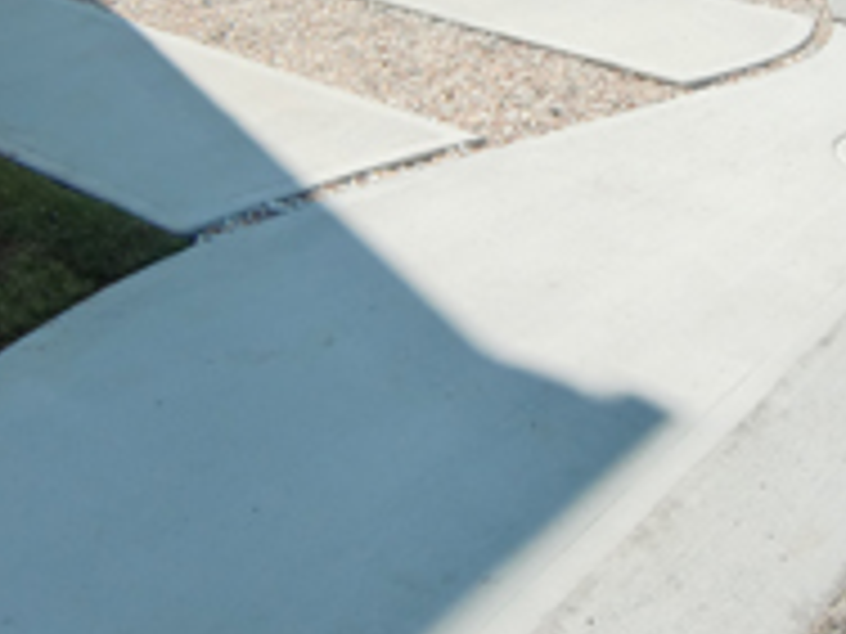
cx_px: 549
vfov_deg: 27.5
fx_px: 1246
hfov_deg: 37.2
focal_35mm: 51
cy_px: 58
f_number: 7.5
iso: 64
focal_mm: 4.3
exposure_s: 1/250
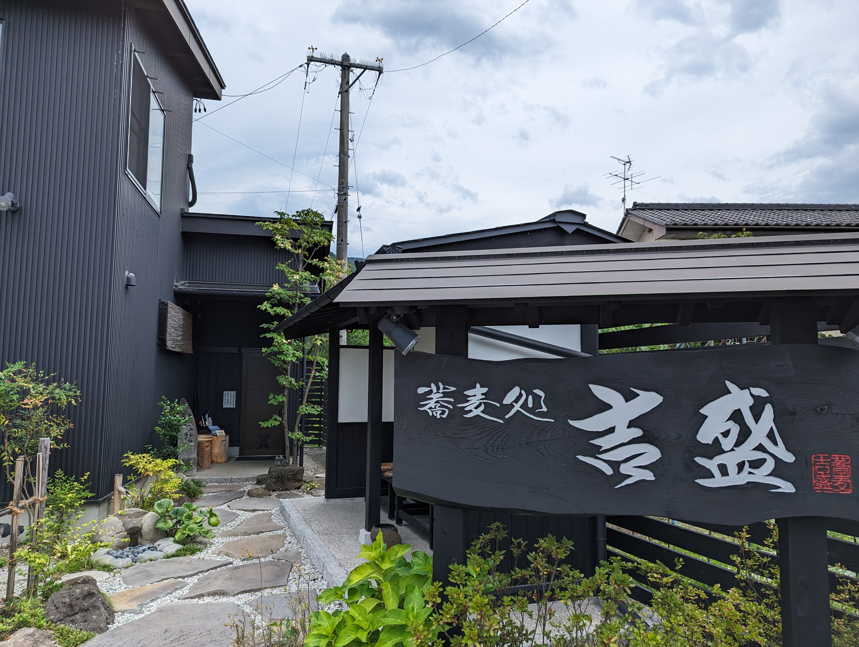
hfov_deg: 71.5
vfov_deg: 56.9
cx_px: 430
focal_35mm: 24
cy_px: 324
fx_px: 596
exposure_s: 1/2571
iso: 47
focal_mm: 6.81
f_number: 1.85
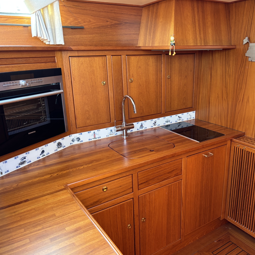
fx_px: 258
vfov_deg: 52.5
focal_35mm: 31
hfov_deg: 52.1
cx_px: 157
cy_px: 128
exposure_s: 1/51
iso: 125
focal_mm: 5.96
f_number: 1.6
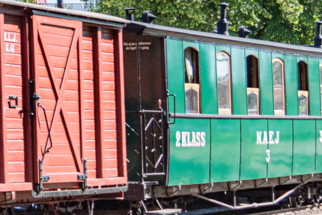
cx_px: -204
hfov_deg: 10.7
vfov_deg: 7.5
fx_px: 1638
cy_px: -41
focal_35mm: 183
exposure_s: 1/2500
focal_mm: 44
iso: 640
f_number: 4.5
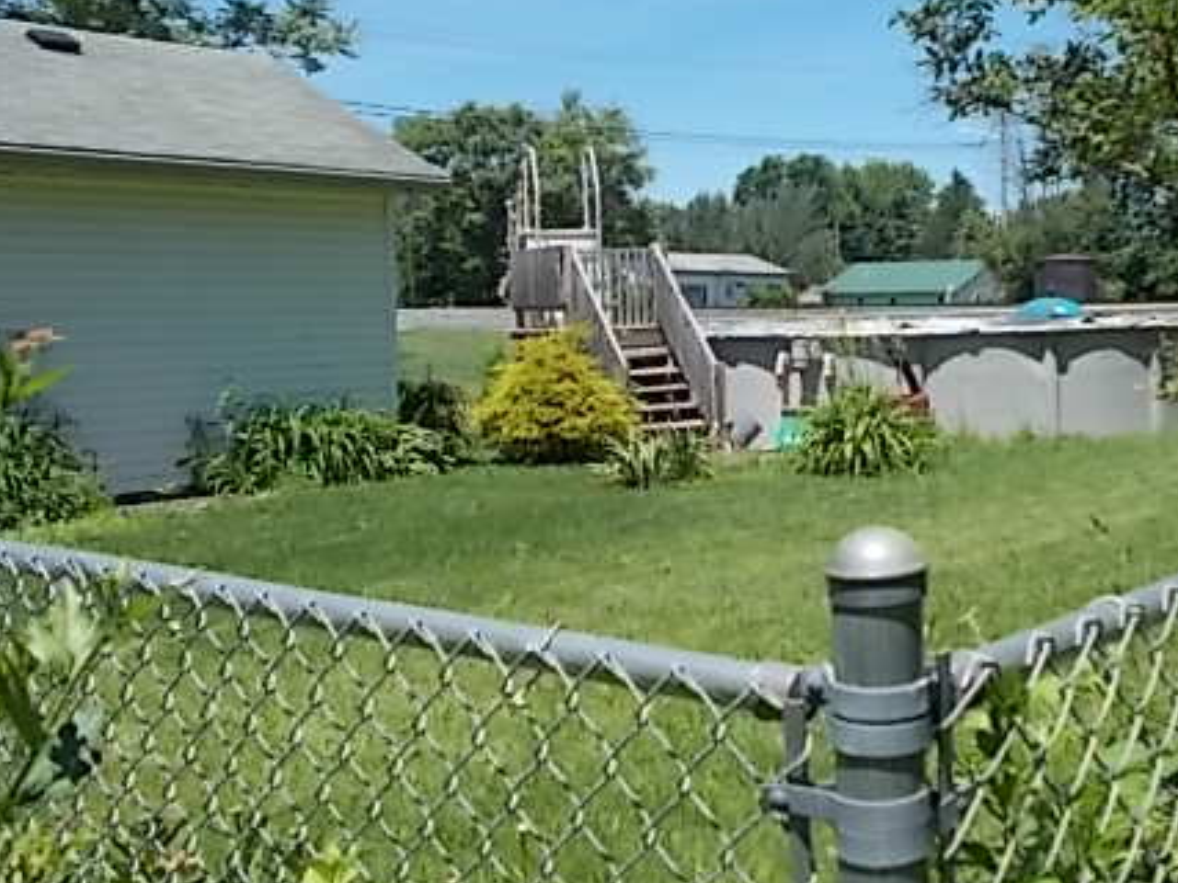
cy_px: 298
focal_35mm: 45
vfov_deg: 31.9
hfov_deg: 41.0
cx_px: 869
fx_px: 1531
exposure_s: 1/800
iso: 80
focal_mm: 5.3
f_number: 3.4
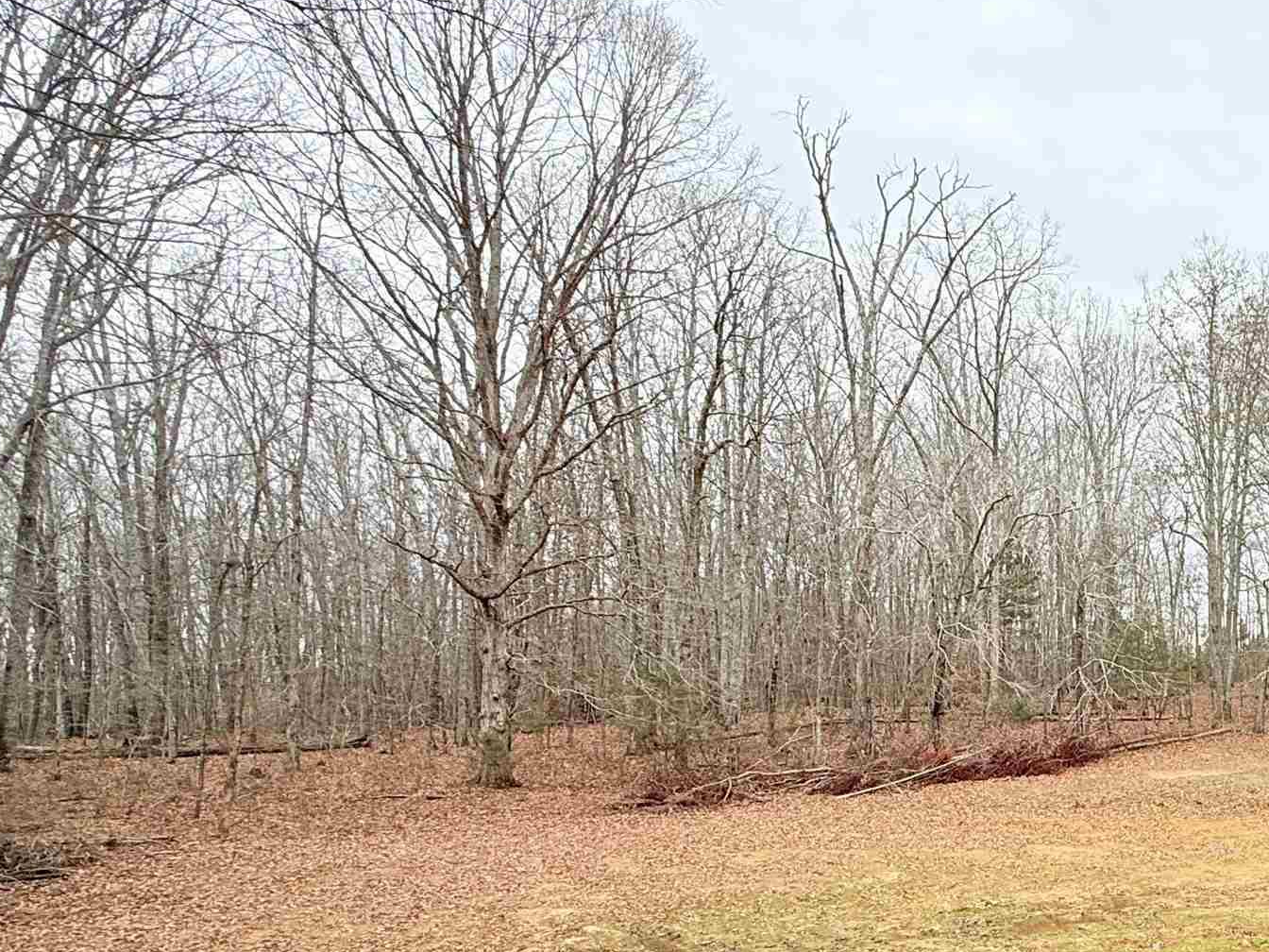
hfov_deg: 44.0
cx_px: 1390
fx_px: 1173
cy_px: 682
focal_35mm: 32
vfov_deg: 43.1
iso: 50
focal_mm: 2.22
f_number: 2.2
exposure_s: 1/760
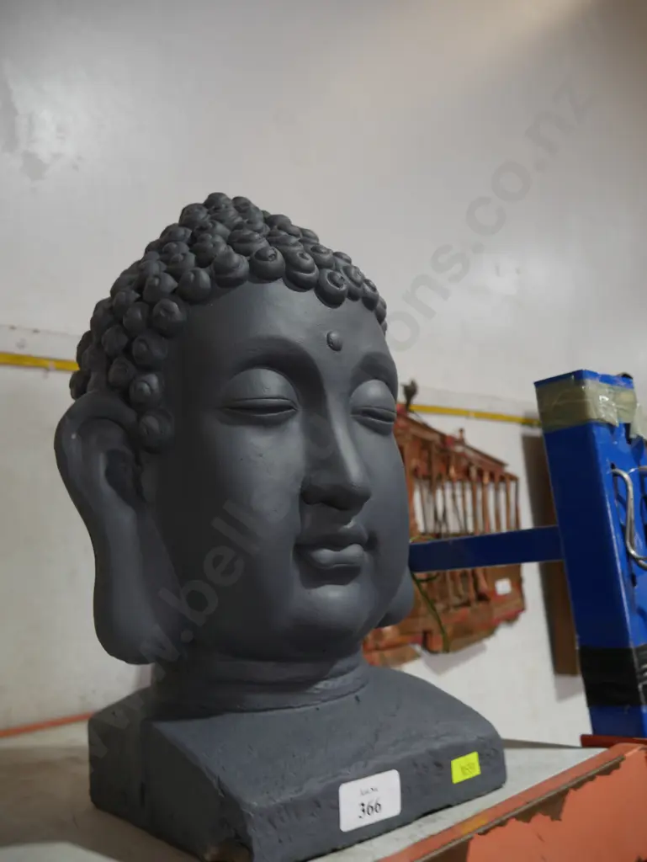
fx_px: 697
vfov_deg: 63.4
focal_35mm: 28
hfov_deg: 49.8
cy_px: 431
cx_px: 324
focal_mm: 14
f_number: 3.5
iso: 250
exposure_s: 1/60
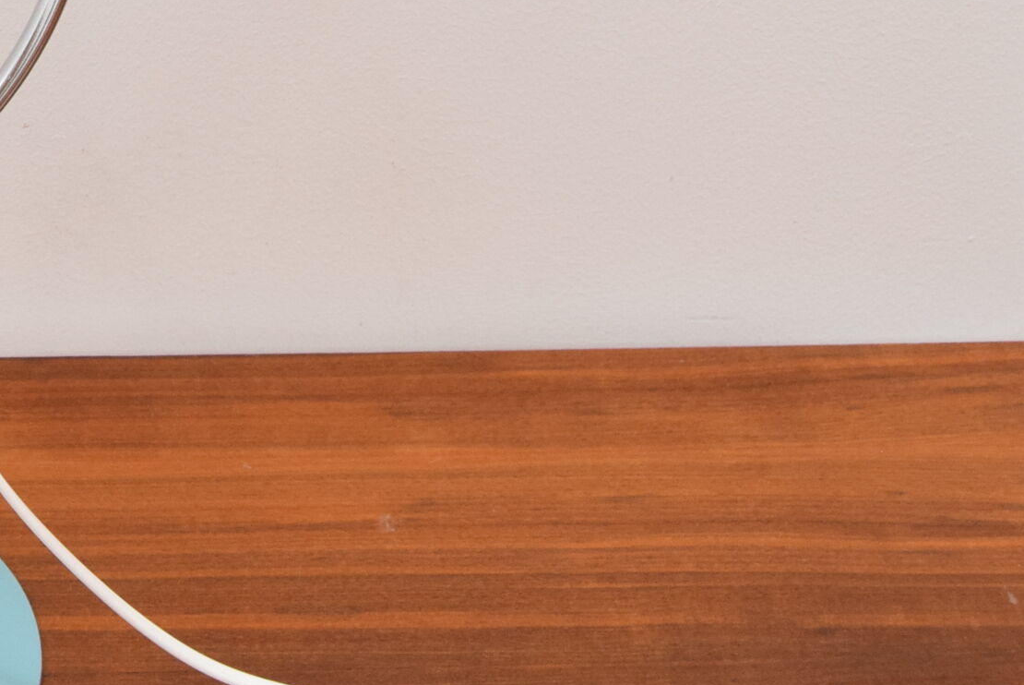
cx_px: -288
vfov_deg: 13.8
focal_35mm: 97
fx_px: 2761
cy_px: -65
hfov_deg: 19.5
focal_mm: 24
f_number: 6.3
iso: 1600
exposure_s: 1/160
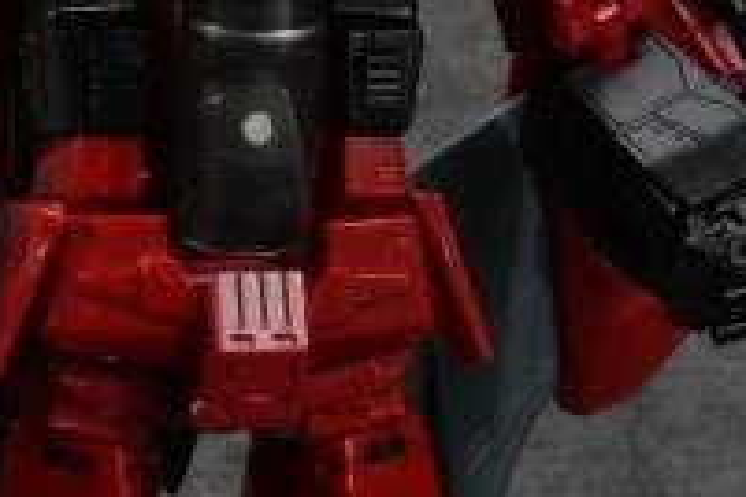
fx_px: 6113
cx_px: 226
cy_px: 347
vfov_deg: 4.7
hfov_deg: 7.0
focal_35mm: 295
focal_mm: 58
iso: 100
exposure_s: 1/125
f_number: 16
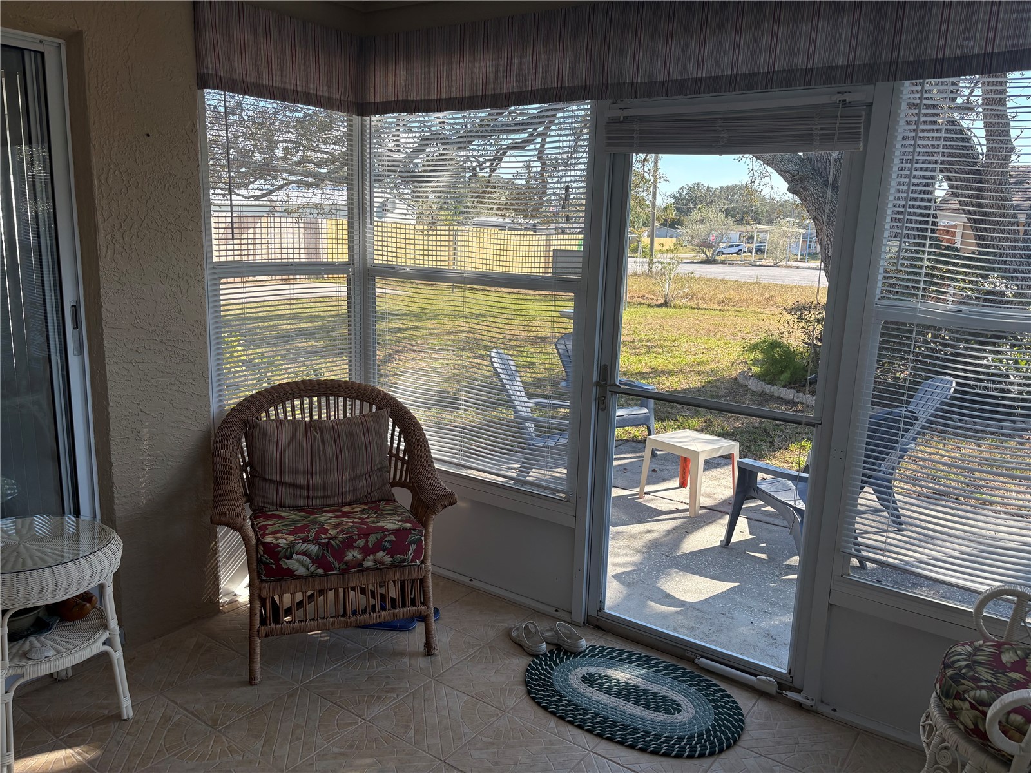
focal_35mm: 26
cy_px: 386
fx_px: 774
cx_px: 516
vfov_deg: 53.1
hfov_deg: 67.3
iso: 50
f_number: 1.6
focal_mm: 5.96
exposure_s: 1/548
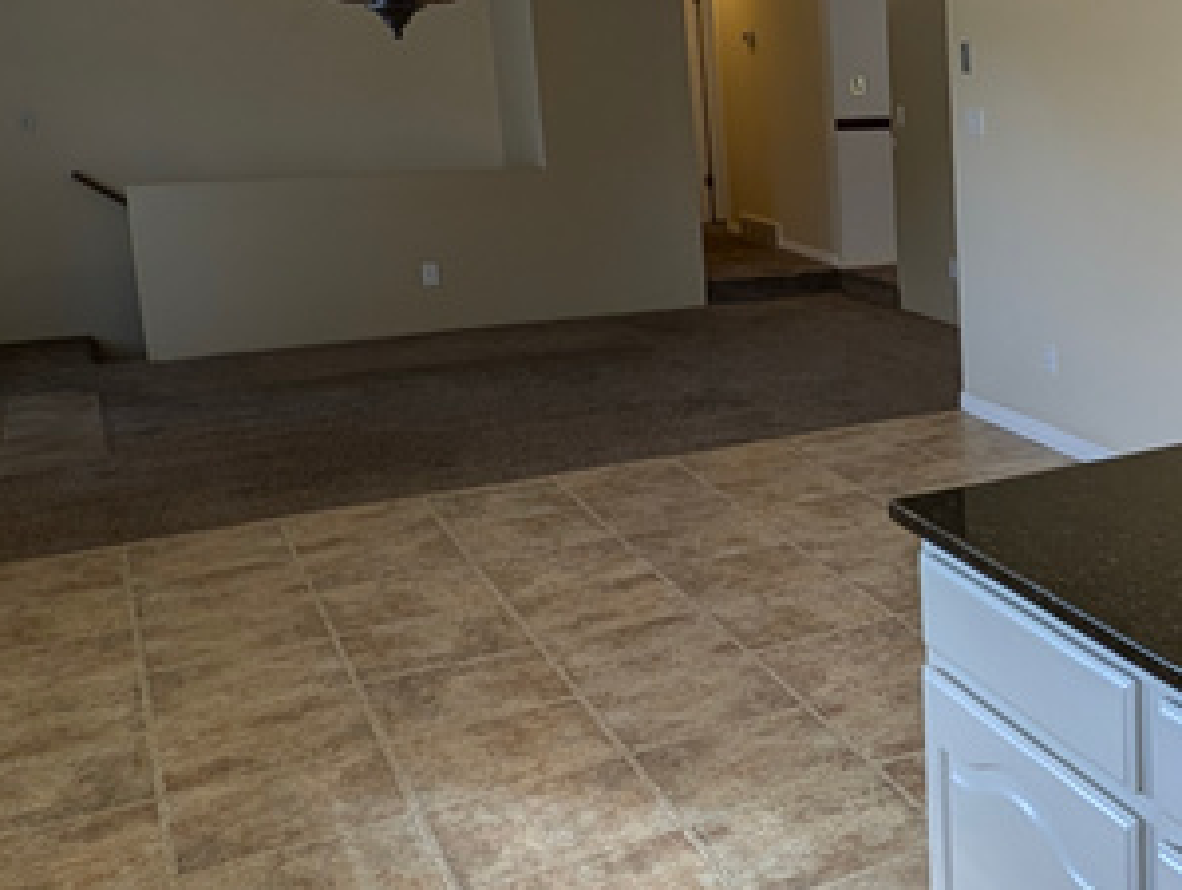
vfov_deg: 34.9
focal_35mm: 41
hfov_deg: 37.3
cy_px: 309
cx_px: 1340
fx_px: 1402
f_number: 1.95
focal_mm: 2.23
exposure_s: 1/60
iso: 41
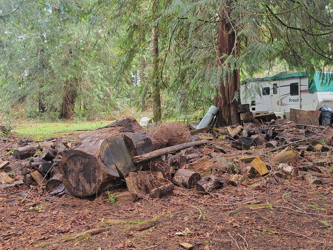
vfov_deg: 37.4
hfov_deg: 48.8
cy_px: 90
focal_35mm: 38
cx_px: 142
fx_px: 366
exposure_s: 1/60
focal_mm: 5.4
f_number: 1.8
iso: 250
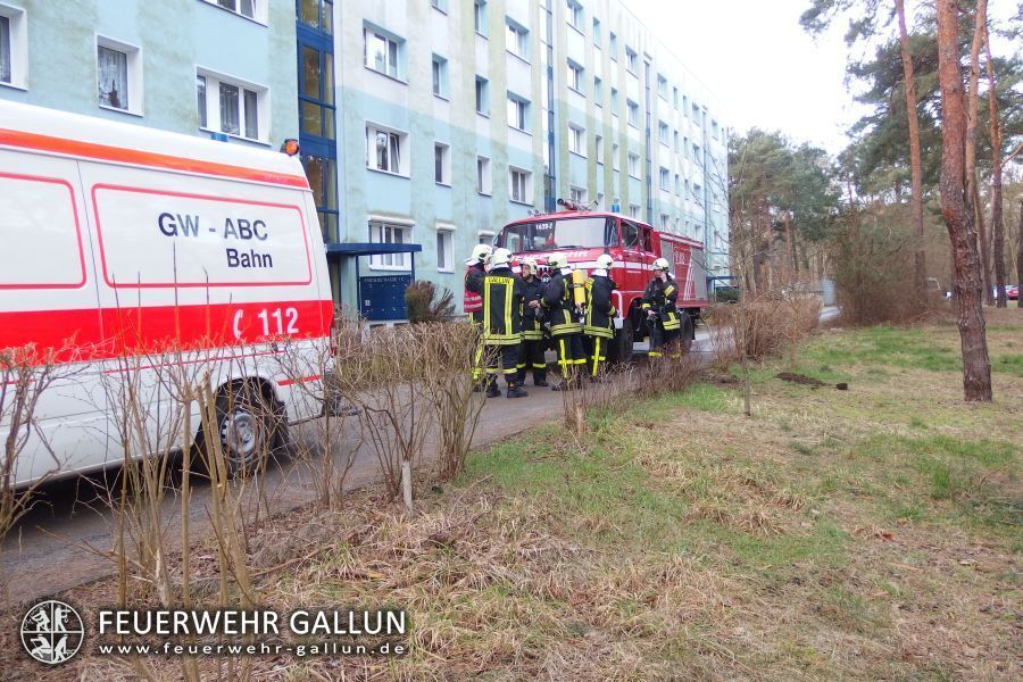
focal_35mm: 26
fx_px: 739
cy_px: 341
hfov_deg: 69.4
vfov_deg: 49.6
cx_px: 512
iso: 100
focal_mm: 4.7
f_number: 2.2
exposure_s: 1/80
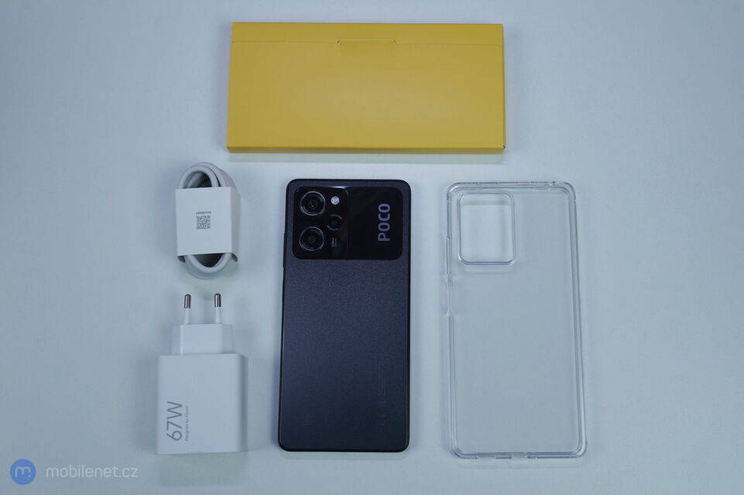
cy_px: 248
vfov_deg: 31.2
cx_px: 372
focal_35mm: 43
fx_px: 888
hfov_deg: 45.4
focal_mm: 43
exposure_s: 1/160
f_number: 7.1
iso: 500
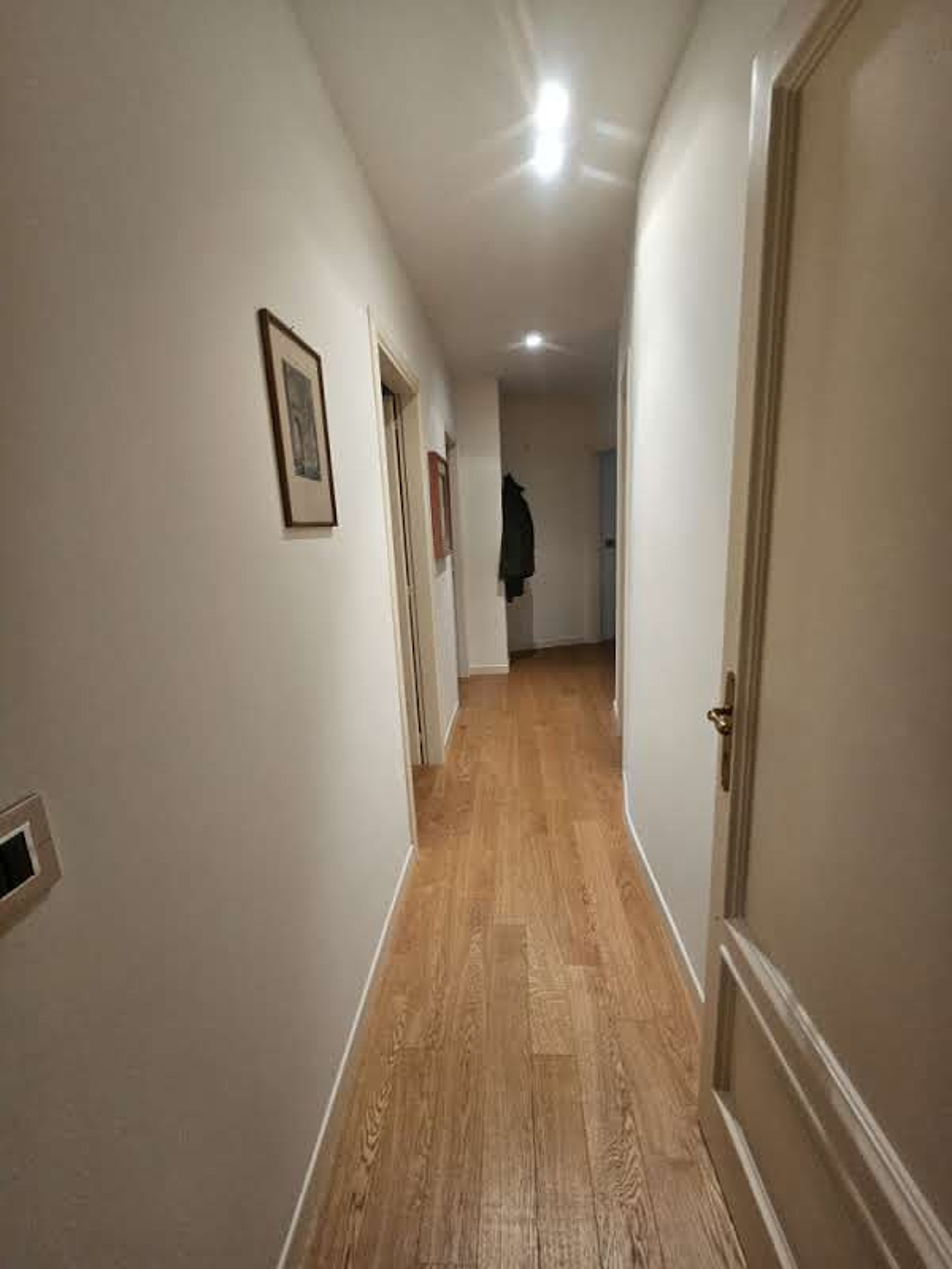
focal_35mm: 13
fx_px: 477
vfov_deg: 106.2
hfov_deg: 89.9
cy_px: 634
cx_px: 476
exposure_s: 1/50
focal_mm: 2.2
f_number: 2.2
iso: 125
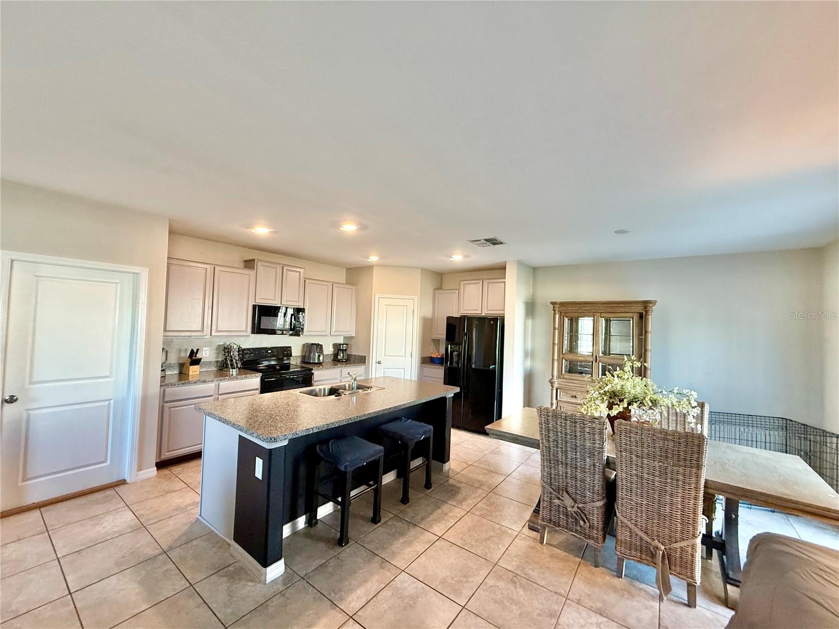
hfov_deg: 102.1
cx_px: 420
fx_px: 339
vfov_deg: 85.7
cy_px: 314
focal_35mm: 14
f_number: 2.2
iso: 250
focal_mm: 2.22
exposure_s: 1/60
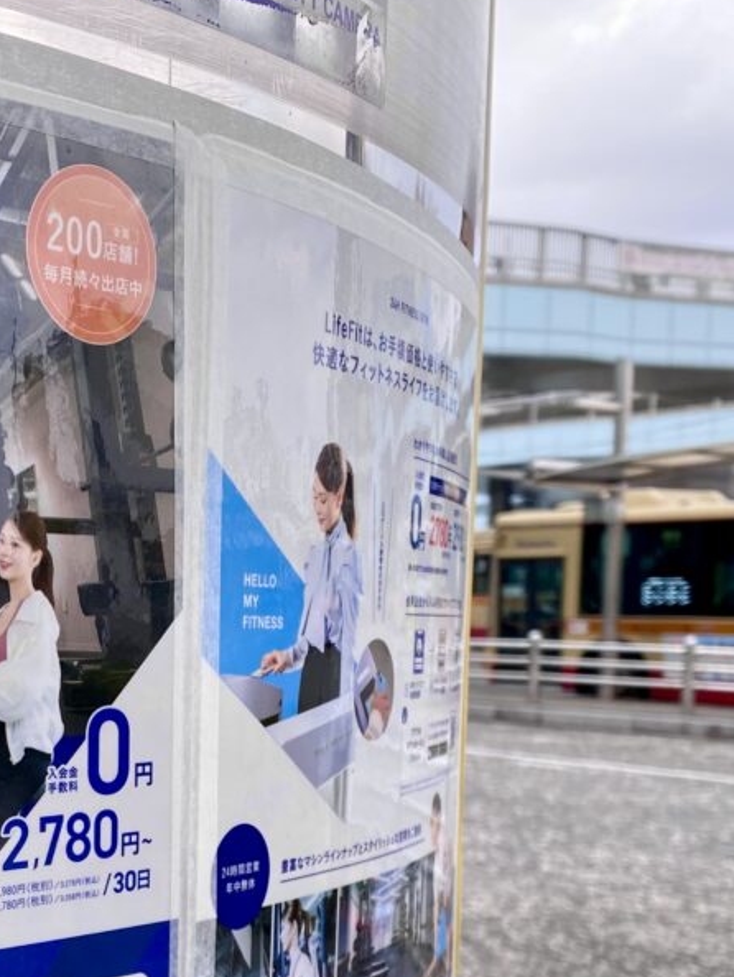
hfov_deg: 25.7
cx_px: 168
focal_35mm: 56
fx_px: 1582
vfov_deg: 33.5
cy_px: 765
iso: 32
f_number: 1.8
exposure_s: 1/630
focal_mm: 4.25
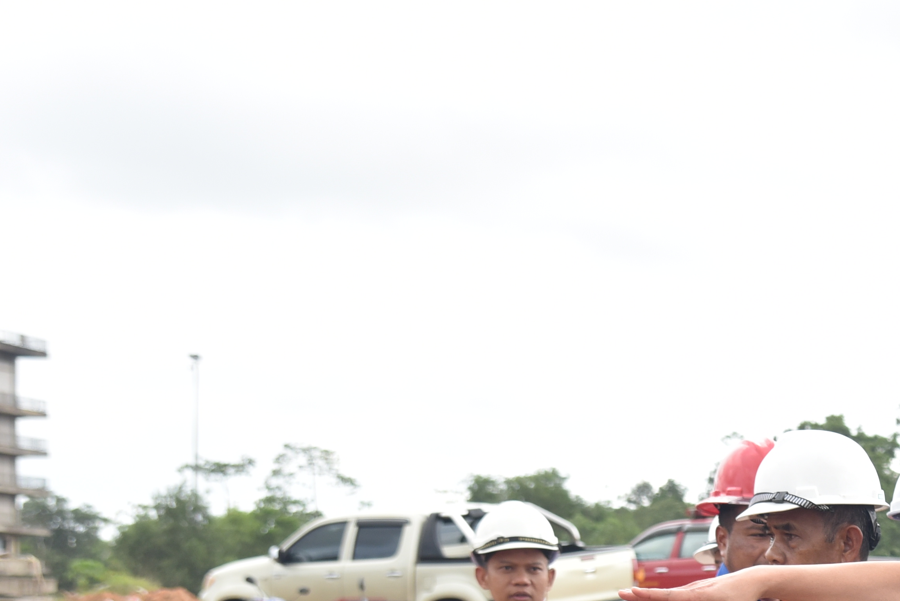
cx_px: 1136
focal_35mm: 136
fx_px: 3402
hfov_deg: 14.5
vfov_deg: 10.0
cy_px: 693
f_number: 5
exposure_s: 1/1000
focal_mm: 52
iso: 640
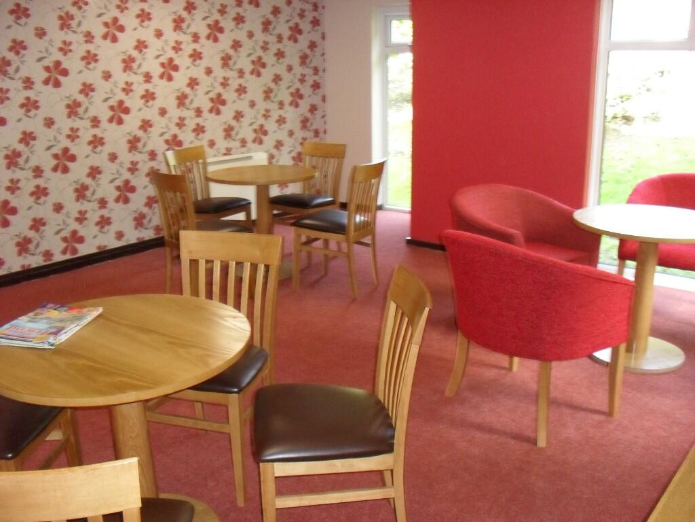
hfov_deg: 52.6
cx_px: 348
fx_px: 703
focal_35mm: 35
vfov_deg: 40.7
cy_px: 261
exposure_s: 1/45
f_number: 3.2
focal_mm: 6.3
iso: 320
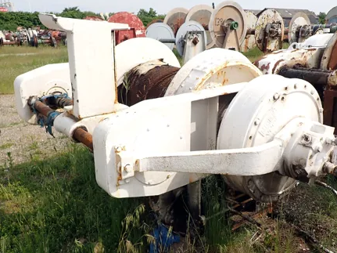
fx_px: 350
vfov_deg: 39.6
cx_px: 172
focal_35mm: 36
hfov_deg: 51.4
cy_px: 128
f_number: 8
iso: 100
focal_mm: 4.5
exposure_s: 1/160
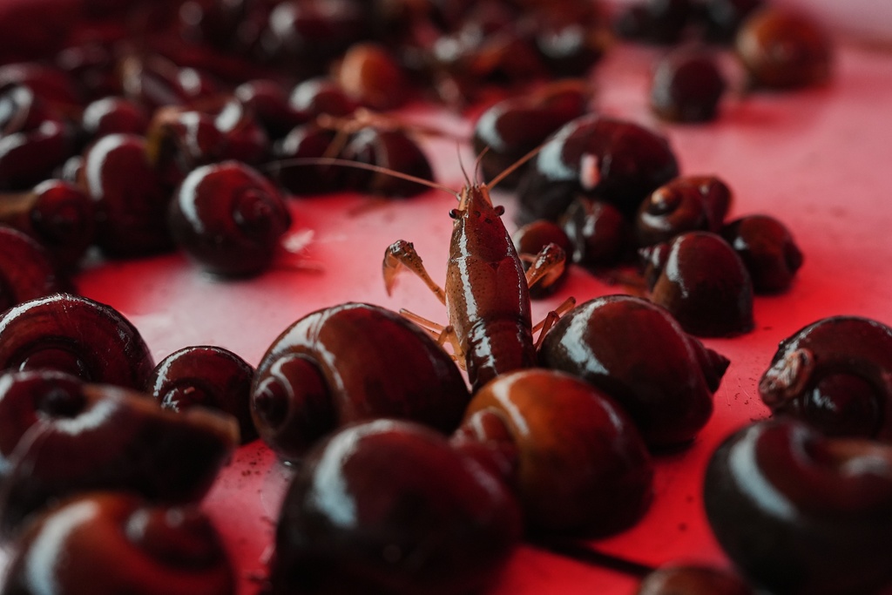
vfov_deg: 28.7
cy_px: 298
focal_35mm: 47
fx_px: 1165
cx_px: 446
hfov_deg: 41.9
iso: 2500
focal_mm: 47
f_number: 4
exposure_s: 1/200
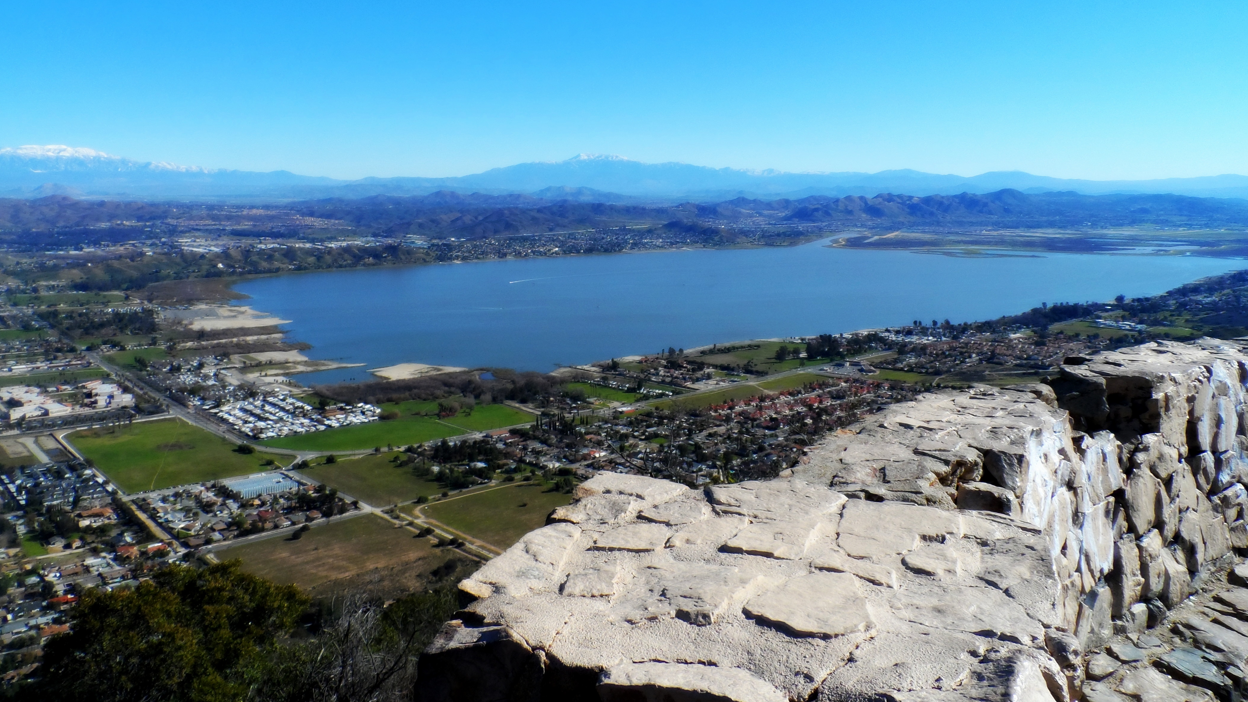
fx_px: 893
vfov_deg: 42.2
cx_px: 619
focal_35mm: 27
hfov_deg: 69.9
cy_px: 219
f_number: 4.5
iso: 80
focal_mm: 4
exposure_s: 1/750
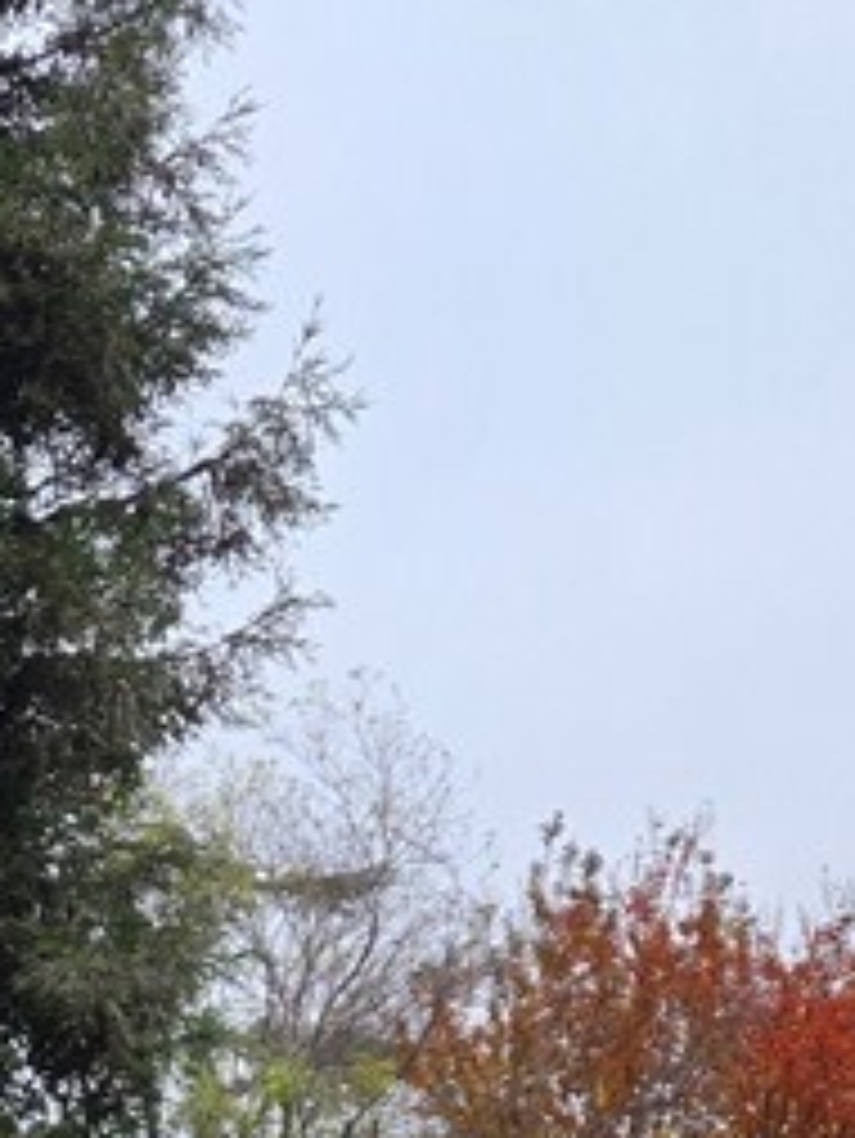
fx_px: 3060
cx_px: -684
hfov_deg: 14.1
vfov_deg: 18.6
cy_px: 1705
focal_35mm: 93
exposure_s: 1/1055
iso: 80
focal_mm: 5.4
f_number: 1.8
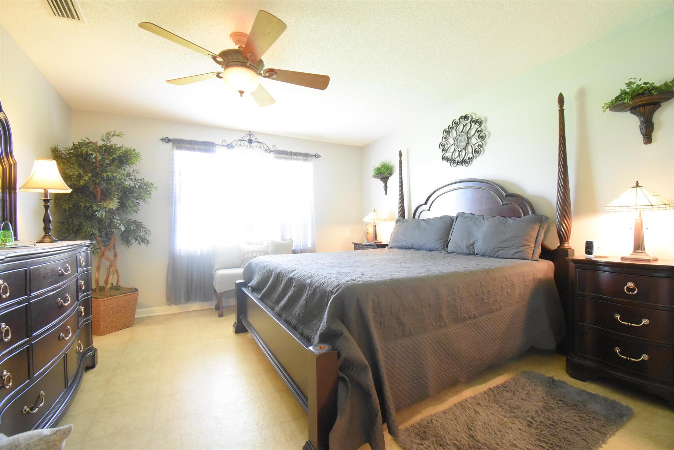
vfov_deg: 77.4
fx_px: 281
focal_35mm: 15
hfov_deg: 100.4
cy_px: 225
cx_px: 337
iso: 3600
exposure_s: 1/60
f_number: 4.5
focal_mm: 10
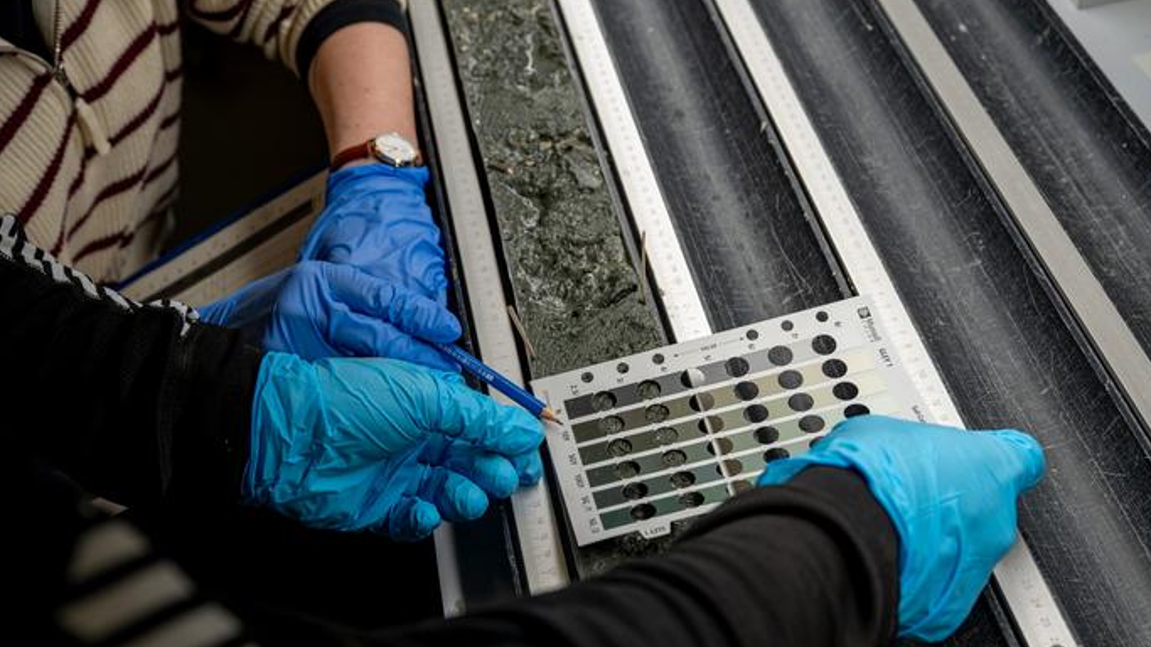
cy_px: 345
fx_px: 1343
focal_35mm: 44
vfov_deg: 27.1
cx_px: 575
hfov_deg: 46.4
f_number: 5.6
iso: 100
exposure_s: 1/125
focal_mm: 41
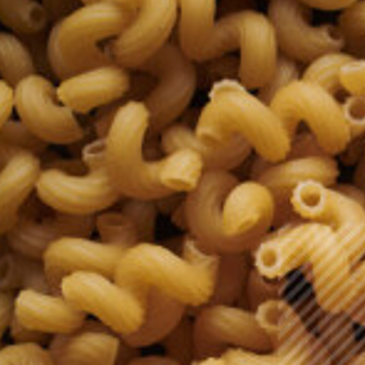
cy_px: 651
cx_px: 896
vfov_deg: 7.3
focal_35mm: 232
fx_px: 2768
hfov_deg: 7.1
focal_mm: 50
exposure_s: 1/100
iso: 160
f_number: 8
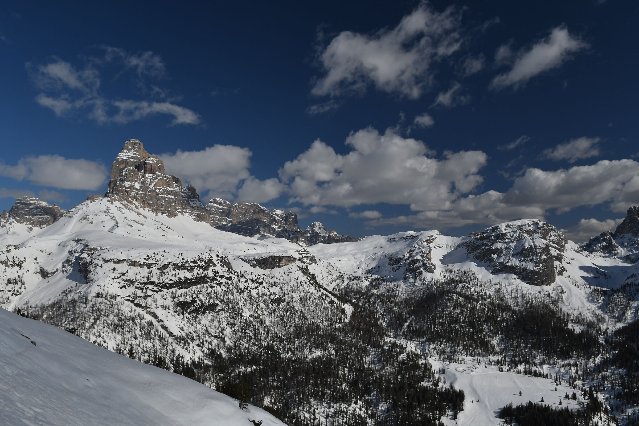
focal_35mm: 30
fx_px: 532
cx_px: 320
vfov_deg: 43.6
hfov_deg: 61.9
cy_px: 213
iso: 200
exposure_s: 1/800
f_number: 8
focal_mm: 20
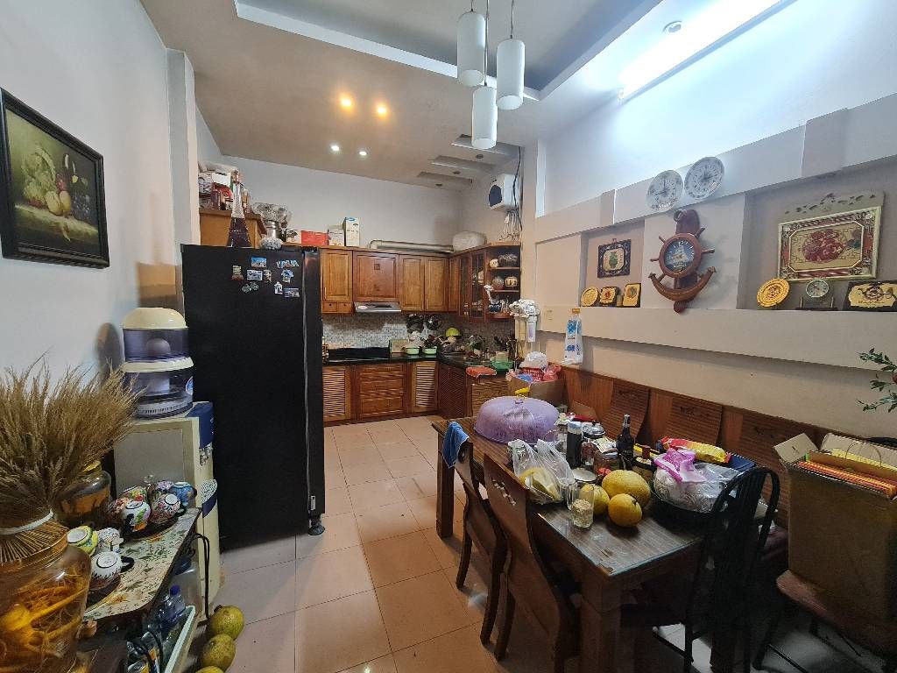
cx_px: 448
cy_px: 336
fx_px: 337
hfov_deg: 106.2
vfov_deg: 89.9
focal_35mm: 13
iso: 400
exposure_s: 1/33
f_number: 2.2
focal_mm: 2.2
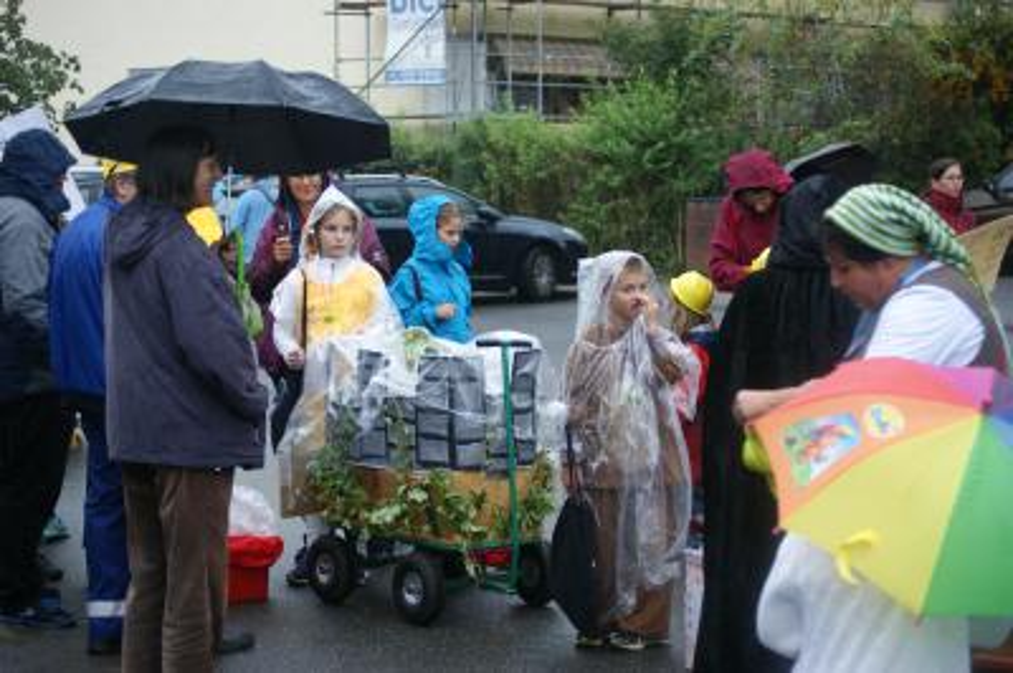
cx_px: 506
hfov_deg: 24.6
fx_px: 2319
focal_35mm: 82
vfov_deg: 16.5
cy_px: 336
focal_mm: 55
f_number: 4
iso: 400
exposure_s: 1/100
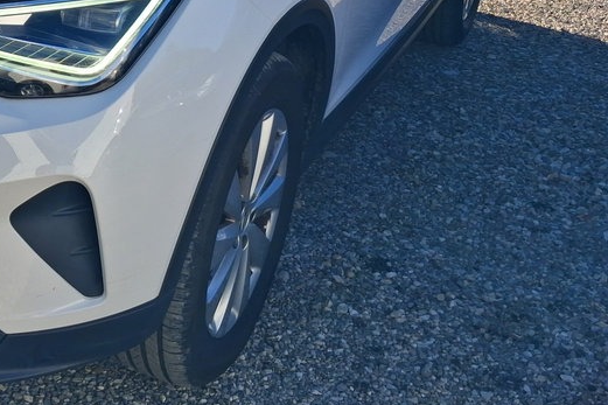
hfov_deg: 28.0
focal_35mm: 69
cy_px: -57
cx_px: 48
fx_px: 1165
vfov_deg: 18.8
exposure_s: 1/589
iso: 20
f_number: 1.8
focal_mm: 4
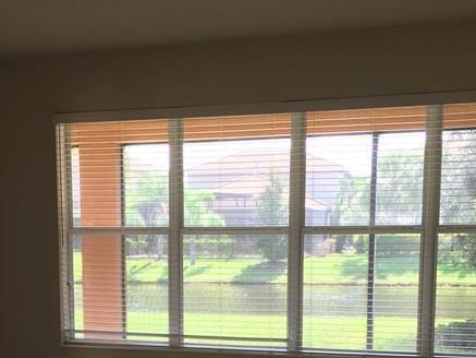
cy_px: 392
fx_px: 935
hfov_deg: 28.5
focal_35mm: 68
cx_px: 192
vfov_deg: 20.6
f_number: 2.2
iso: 25
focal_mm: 4.15
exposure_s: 1/40
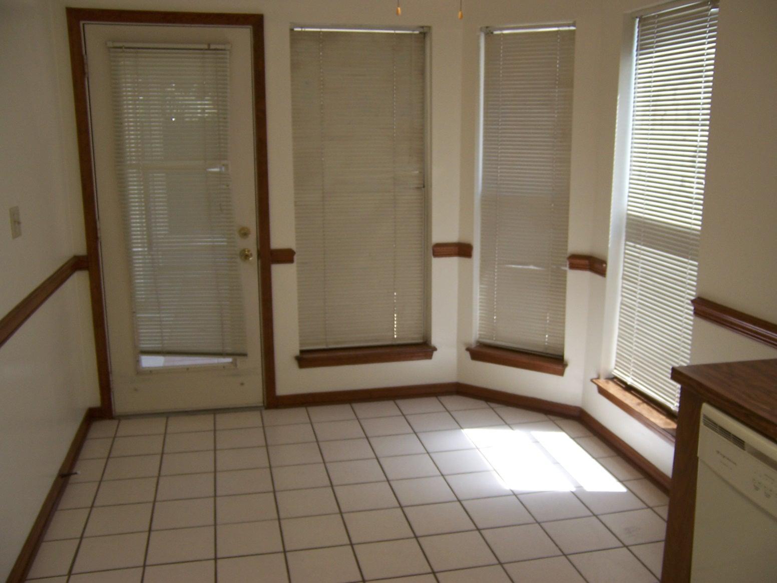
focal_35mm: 33
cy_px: 292
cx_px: 388
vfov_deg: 42.9
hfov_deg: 55.4
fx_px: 741
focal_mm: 5.5
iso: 80
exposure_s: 1/90
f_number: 2.8
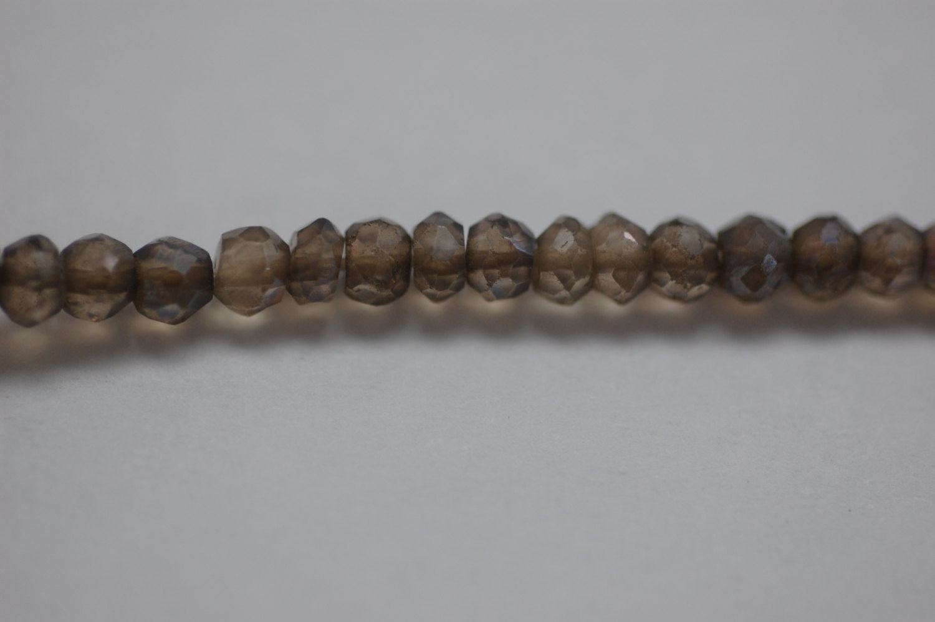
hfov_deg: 22.6
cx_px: 468
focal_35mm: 90
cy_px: 311
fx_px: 2335
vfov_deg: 15.2
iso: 400
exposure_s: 1/160
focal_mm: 60
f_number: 4.2
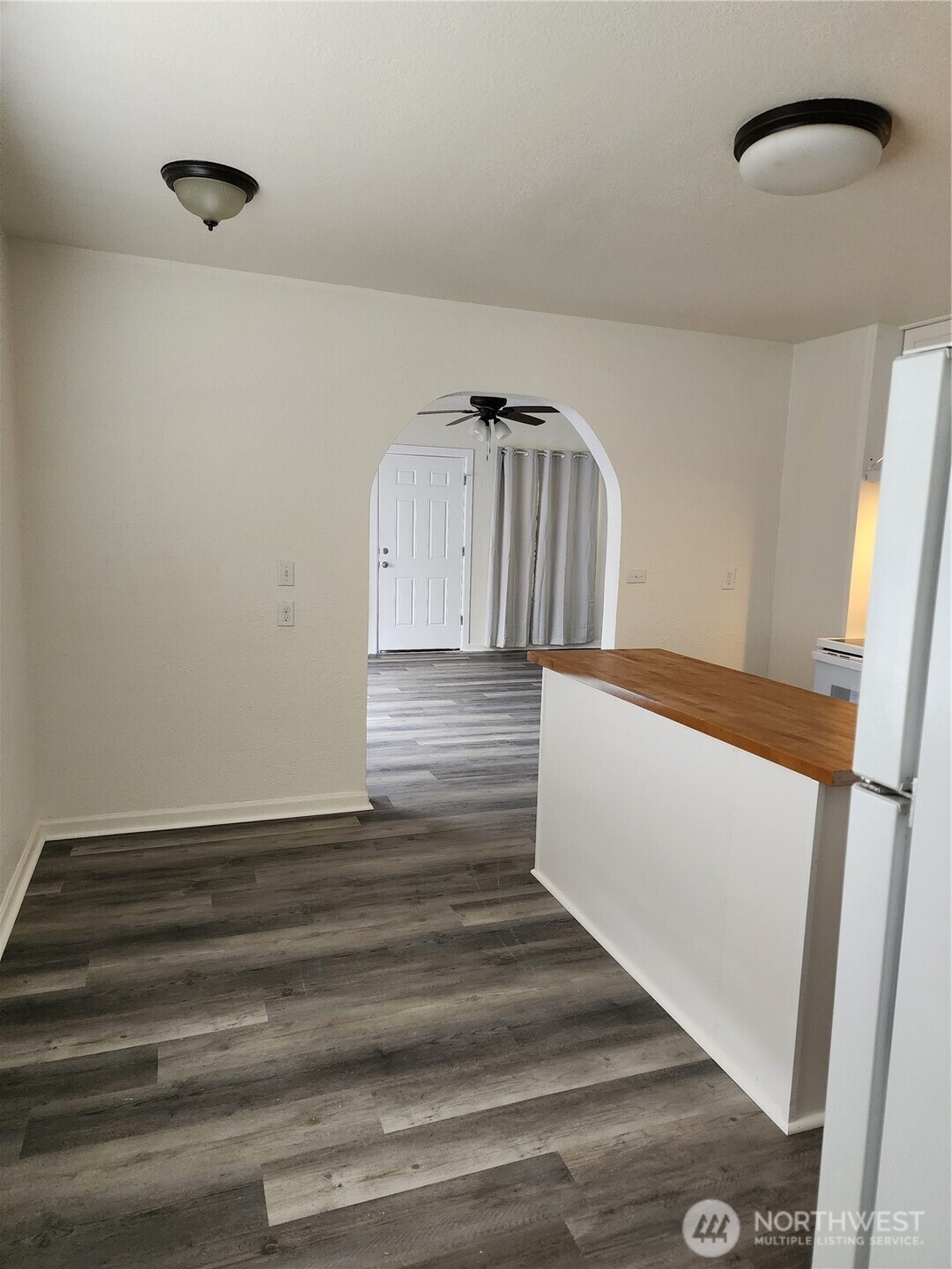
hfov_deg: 58.9
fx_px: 843
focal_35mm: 23
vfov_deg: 73.9
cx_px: 476
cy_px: 634
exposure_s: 1/120
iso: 800
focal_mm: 6.4
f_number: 1.8
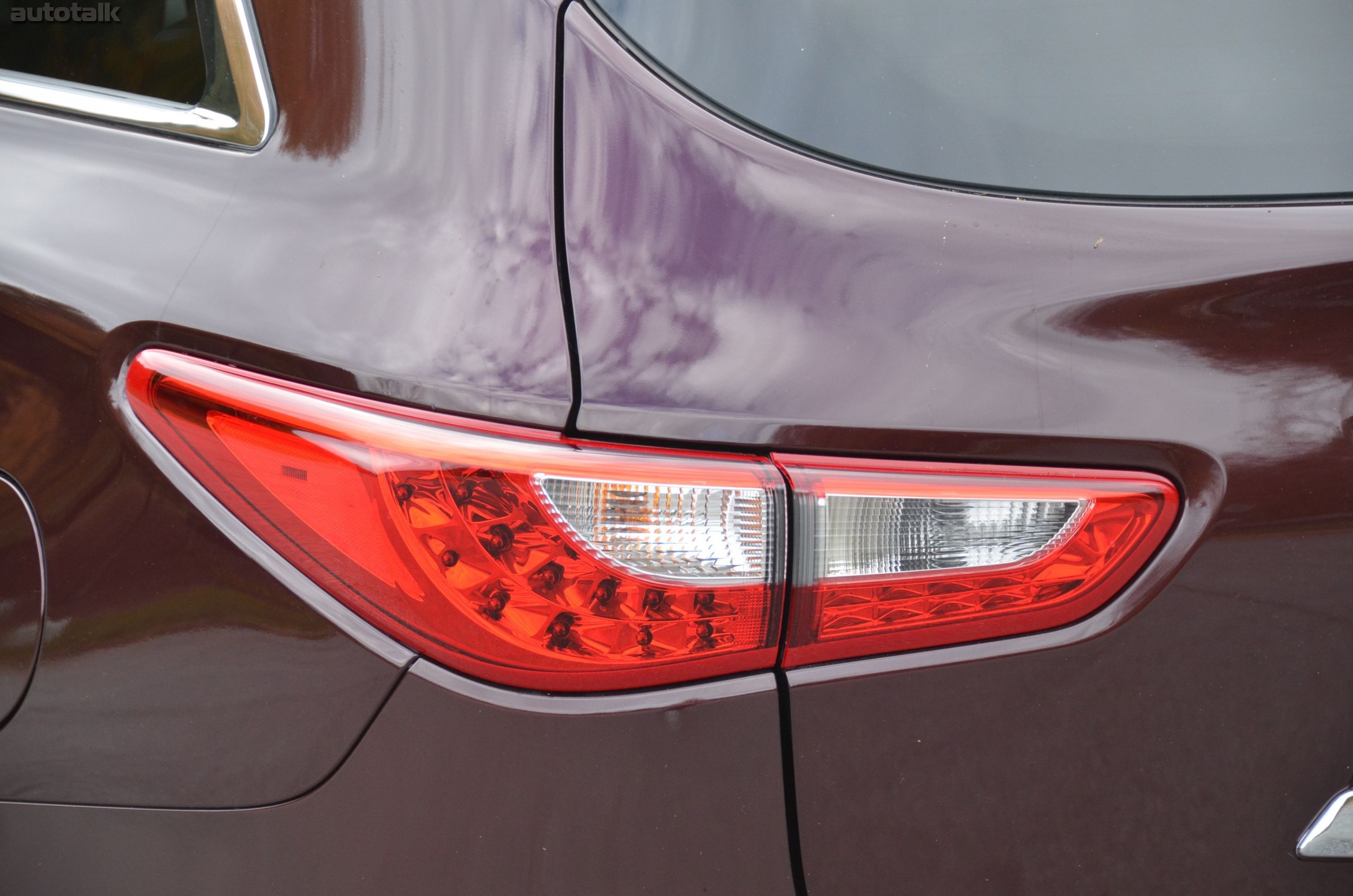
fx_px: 5063
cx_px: 676
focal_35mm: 135
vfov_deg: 10.1
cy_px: 448
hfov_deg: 15.2
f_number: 5.3
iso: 1000
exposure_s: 1/500
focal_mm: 90
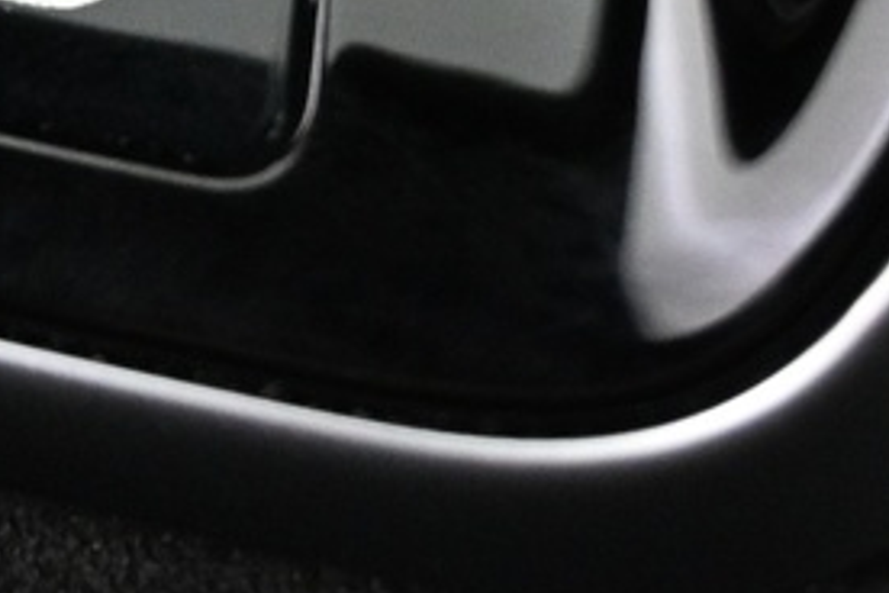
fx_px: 4899
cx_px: -219
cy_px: -461
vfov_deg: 6.8
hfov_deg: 10.2
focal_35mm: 198
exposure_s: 1/20
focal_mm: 22.5
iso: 1600
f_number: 4
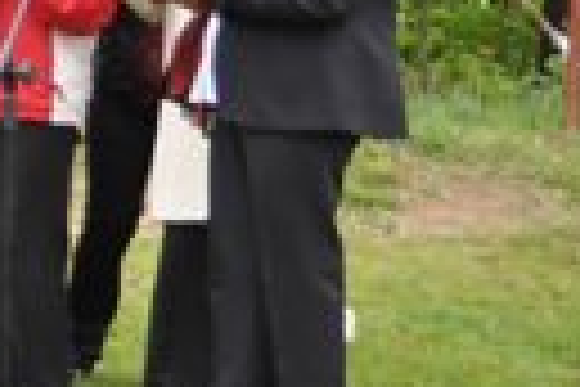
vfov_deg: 6.1
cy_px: 29
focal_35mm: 223
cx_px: -1191
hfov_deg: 7.9
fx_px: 3592
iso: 500
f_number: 5
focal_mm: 24
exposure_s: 1/250
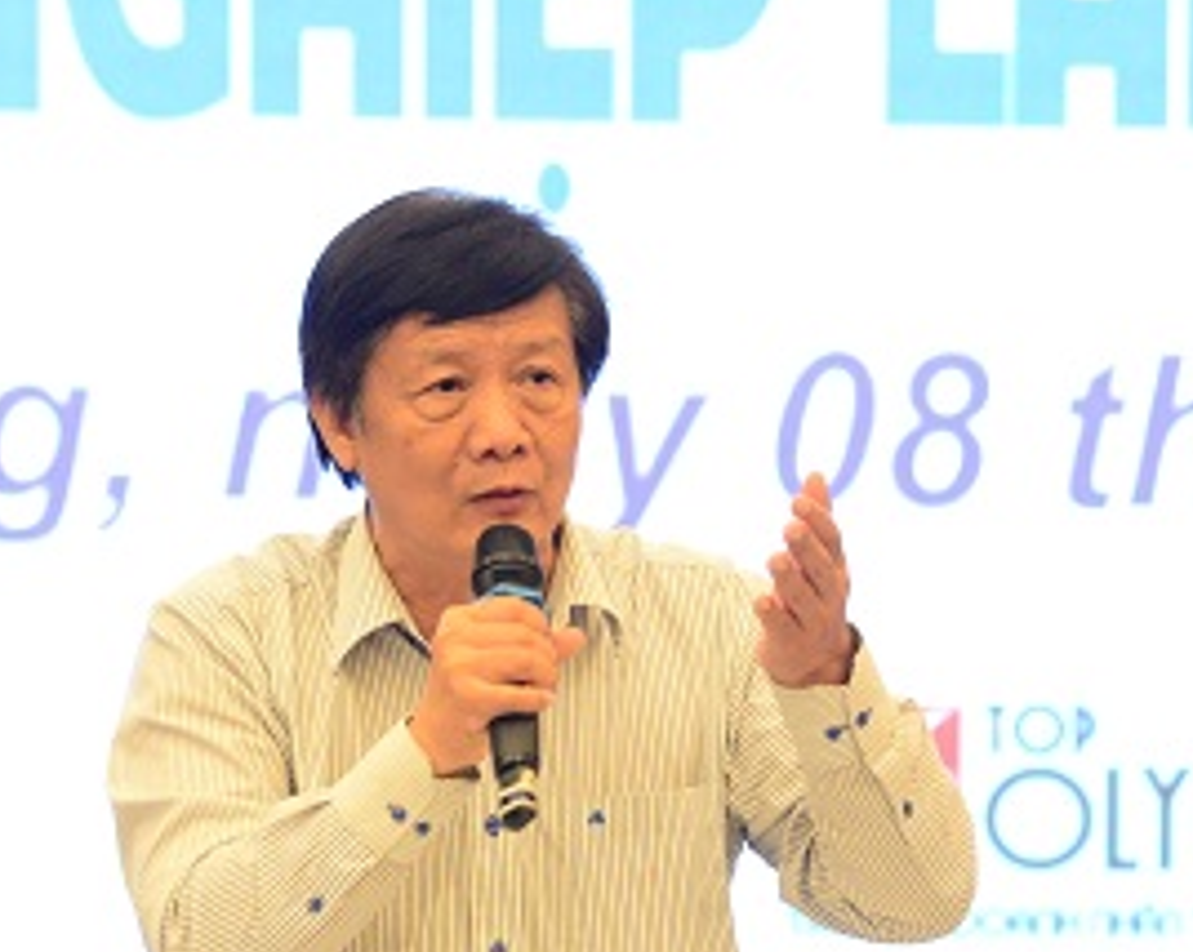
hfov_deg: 4.6
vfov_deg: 3.7
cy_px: 845
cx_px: 935
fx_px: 14854
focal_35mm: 421
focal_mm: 200
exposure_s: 1/20
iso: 5000
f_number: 6.3
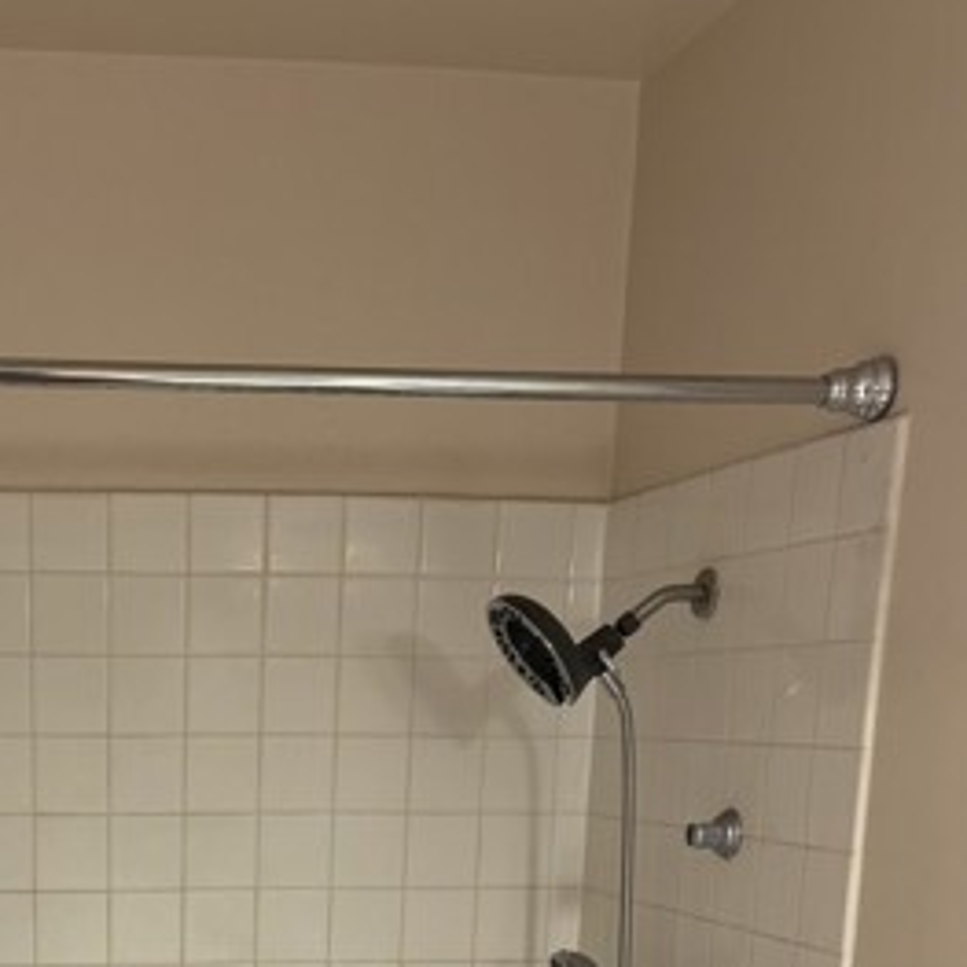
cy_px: 1110
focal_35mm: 56
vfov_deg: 27.5
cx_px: 136
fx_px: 1770
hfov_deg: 29.5
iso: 80
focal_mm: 5.96
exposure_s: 1/60
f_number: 1.6
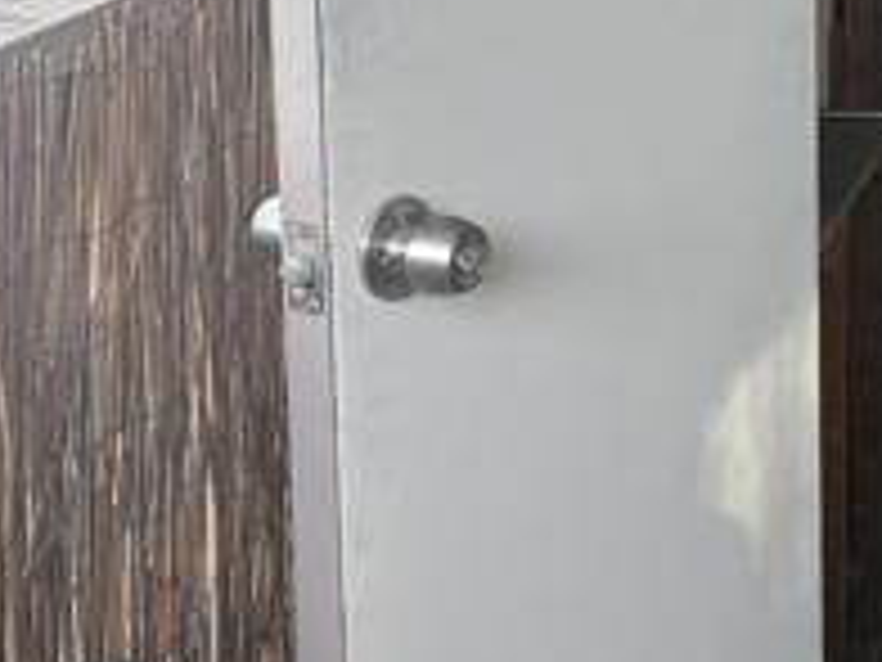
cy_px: -216
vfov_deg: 16.4
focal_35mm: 85
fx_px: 2166
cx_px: 1058
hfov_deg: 21.4
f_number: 1.6
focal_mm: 5.96
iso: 100
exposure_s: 1/214
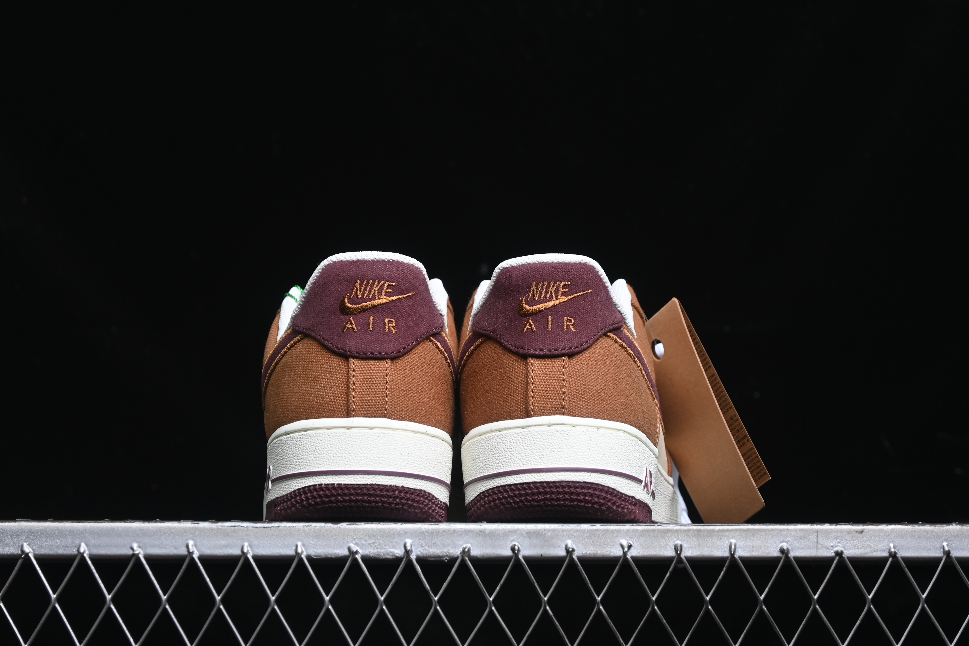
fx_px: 2019
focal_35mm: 75
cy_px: 323
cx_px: 484
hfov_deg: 27.0
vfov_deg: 18.2
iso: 160
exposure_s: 1/40
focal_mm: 50
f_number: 6.3
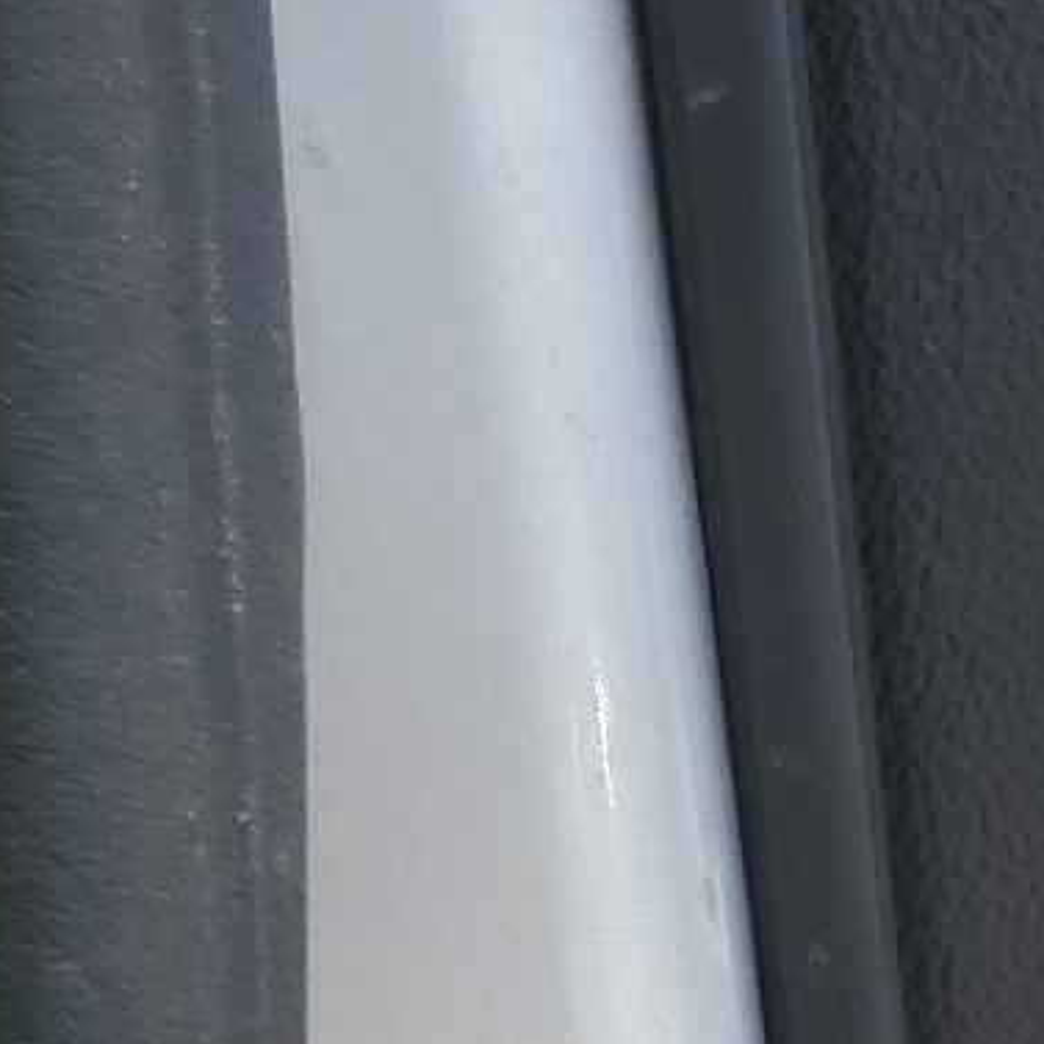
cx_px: -343
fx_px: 4436
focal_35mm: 130
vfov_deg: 12.0
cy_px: 2081
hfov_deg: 12.9
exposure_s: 1/2000
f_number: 1.5
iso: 50
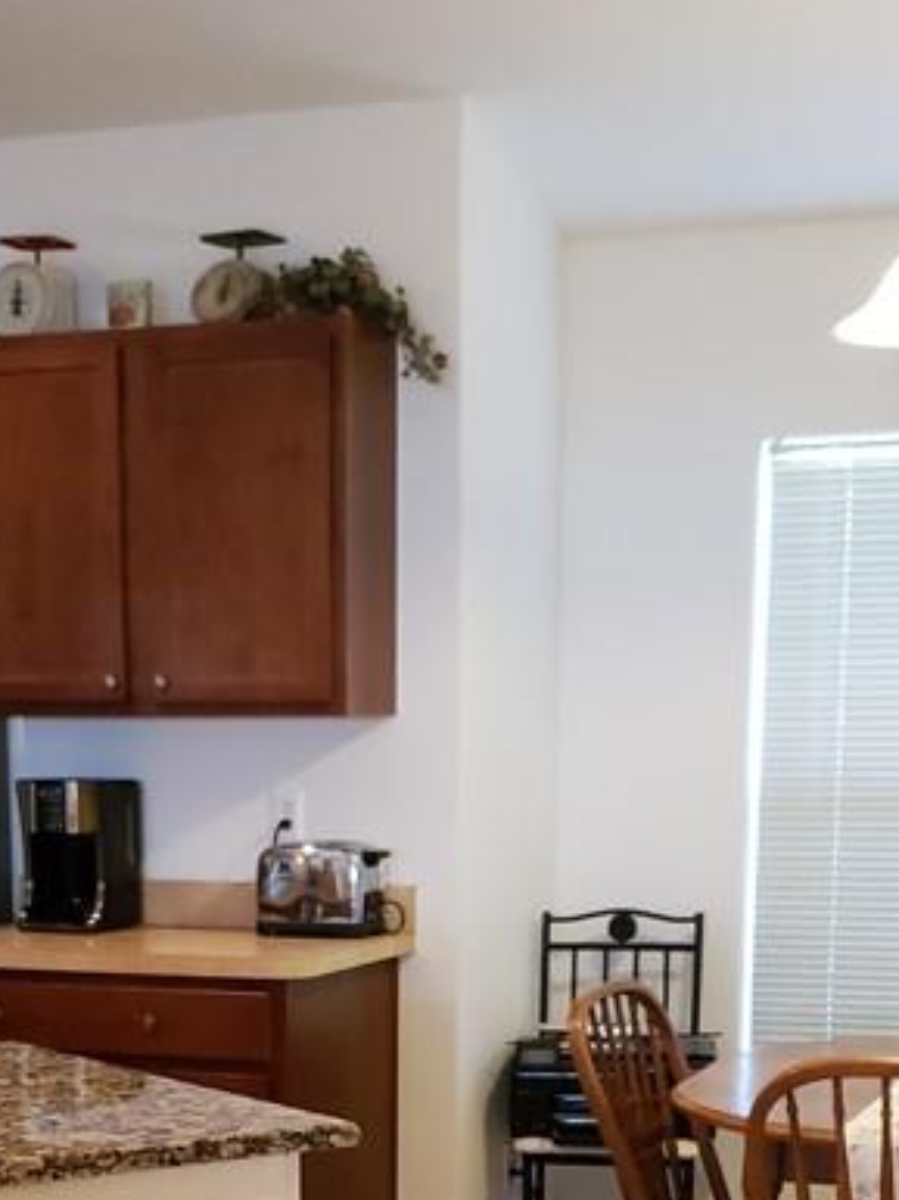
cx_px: 305
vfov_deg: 27.1
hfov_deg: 21.2
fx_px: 2392
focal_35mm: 69
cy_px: 1097
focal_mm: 4.3
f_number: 1.5
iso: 320
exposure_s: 1/60
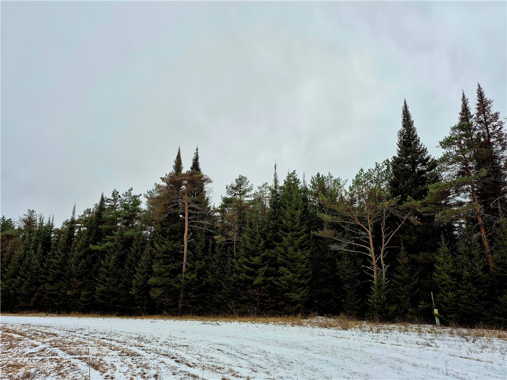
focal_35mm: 23
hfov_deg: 73.9
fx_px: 337
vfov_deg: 58.9
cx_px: 254
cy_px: 190
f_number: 1.8
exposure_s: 1/286
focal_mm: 5.4
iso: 25
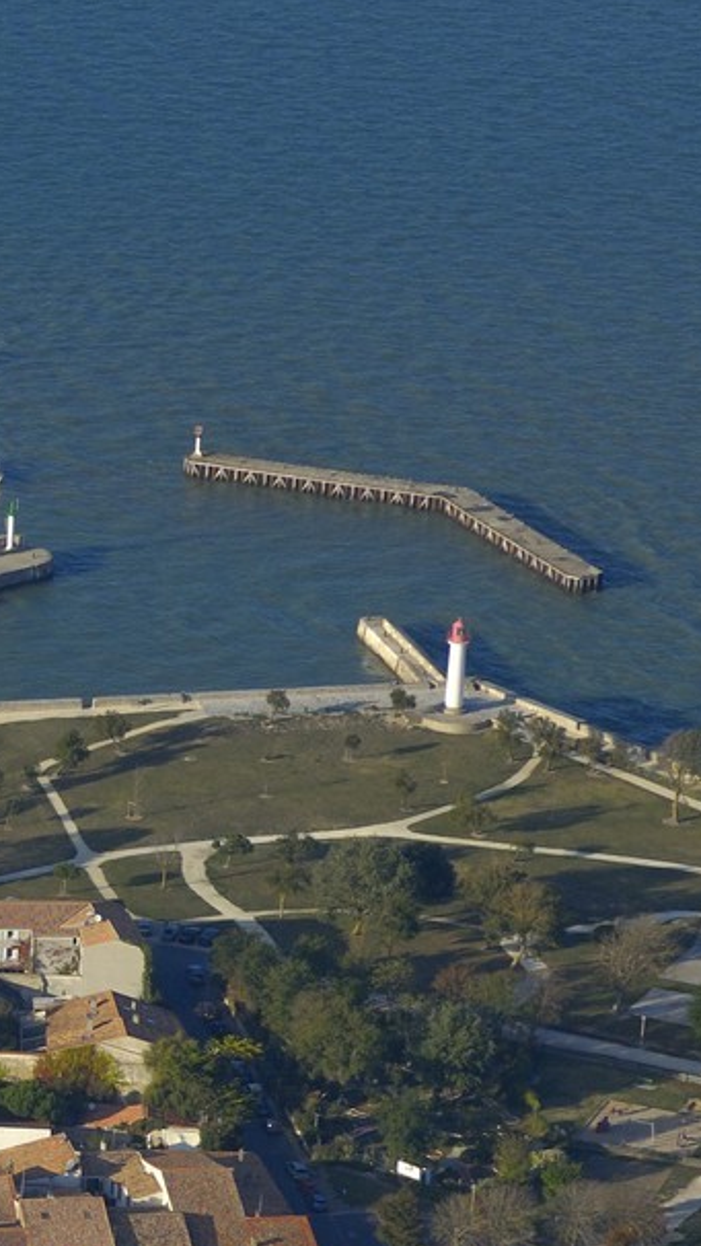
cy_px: 1057
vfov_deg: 10.8
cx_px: -933
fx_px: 6574
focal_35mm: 199
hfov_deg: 5.9
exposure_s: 1/500
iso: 100
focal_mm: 48
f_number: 5
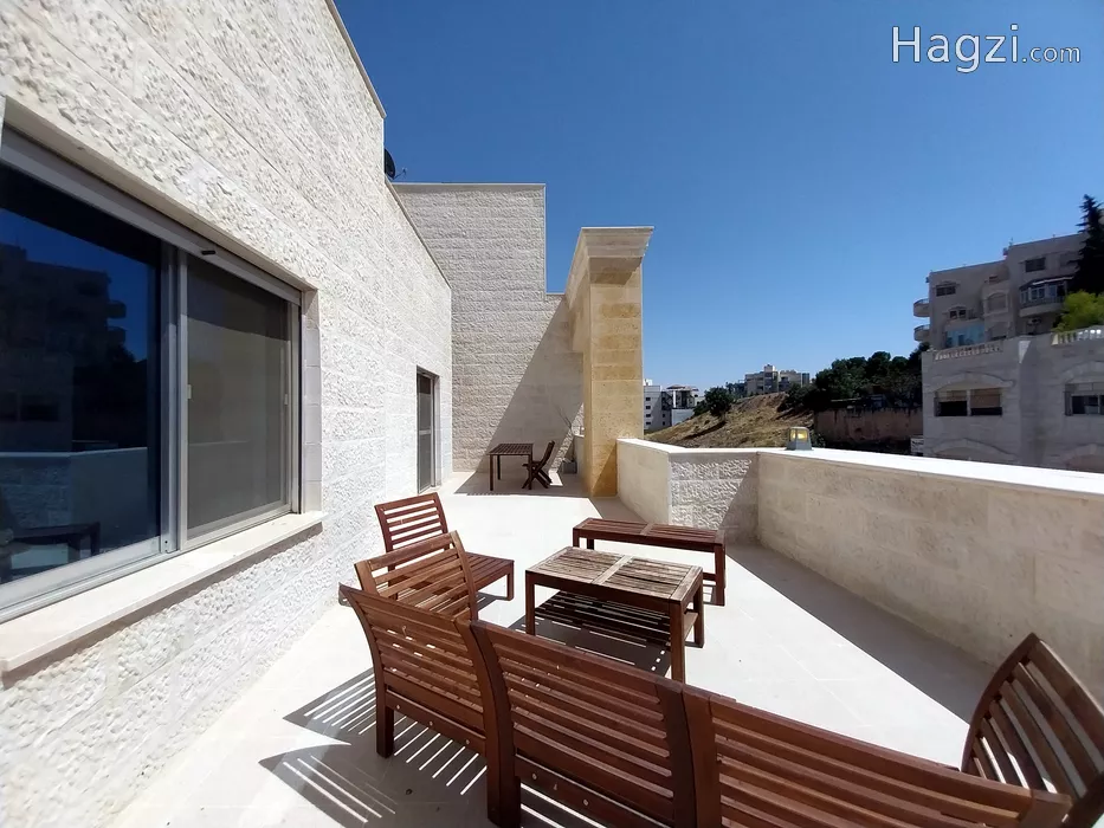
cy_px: 414
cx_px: 552
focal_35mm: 13
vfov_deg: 89.9
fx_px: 415
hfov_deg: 106.2
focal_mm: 1.3
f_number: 2.2
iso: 64
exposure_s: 1/3604
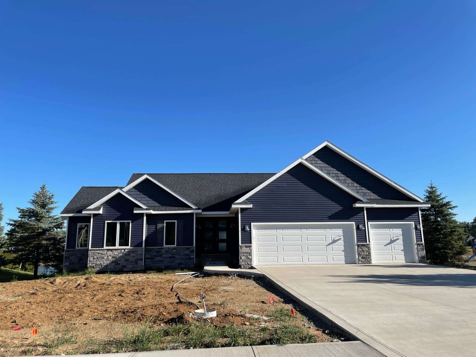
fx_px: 358
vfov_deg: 53.1
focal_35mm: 26
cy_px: 178
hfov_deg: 67.3
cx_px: 238
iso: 32
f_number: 1.6
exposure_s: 1/2747
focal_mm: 4.2
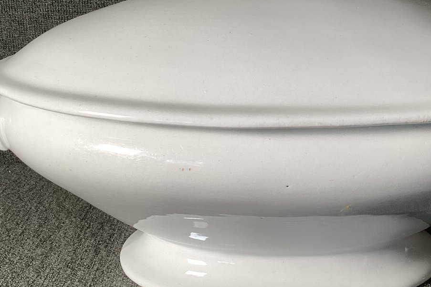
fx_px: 646
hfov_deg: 36.4
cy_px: 114
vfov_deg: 25.0
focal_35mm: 54
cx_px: 300
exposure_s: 1/100
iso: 64
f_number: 2.4
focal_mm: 3.3
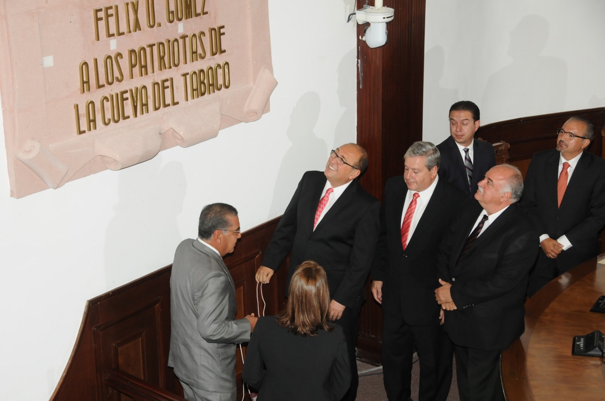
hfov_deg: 24.2
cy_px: 200
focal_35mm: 84
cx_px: 302
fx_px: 1410
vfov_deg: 16.2
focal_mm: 56
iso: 800
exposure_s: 1/60
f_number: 7.1
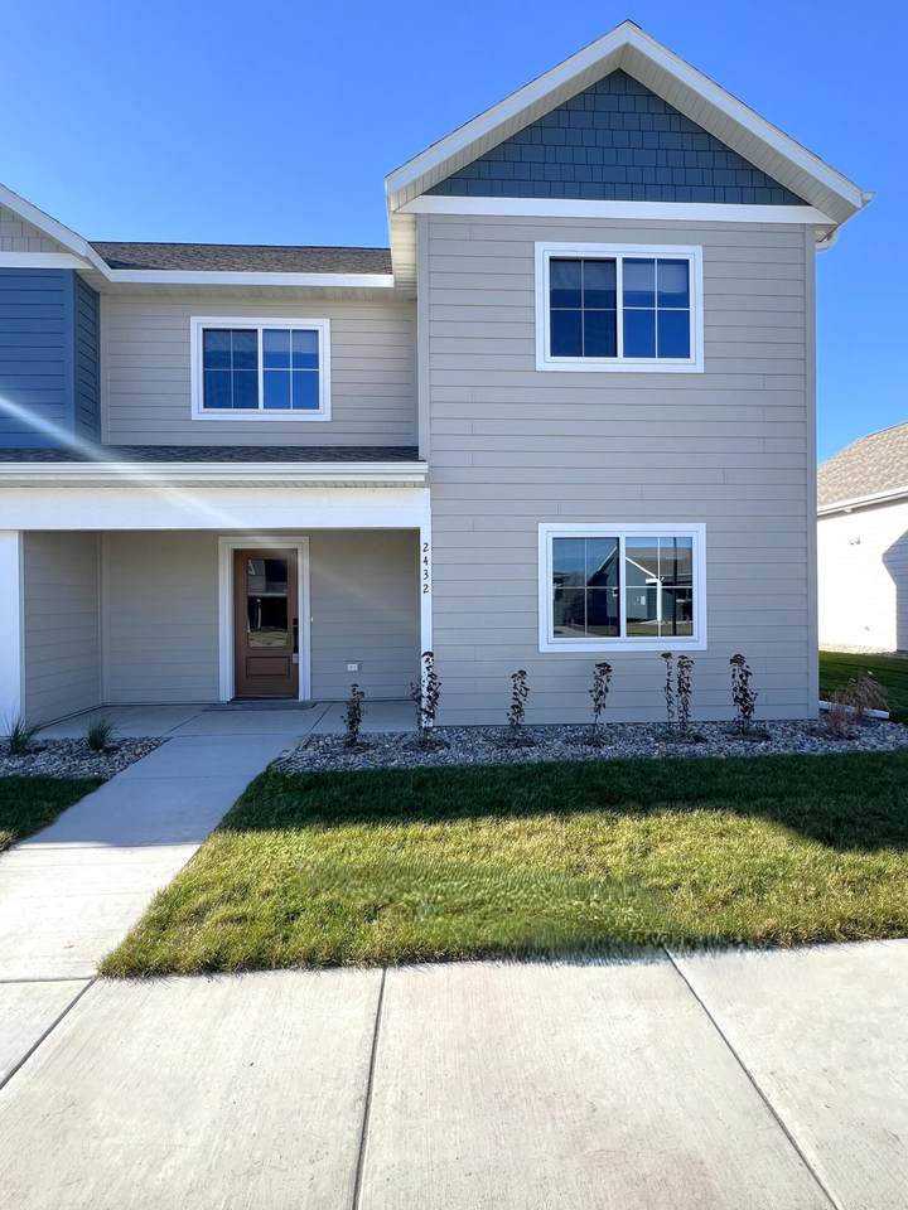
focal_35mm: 17
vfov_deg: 91.0
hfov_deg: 74.7
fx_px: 595
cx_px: 454
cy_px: 605
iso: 32
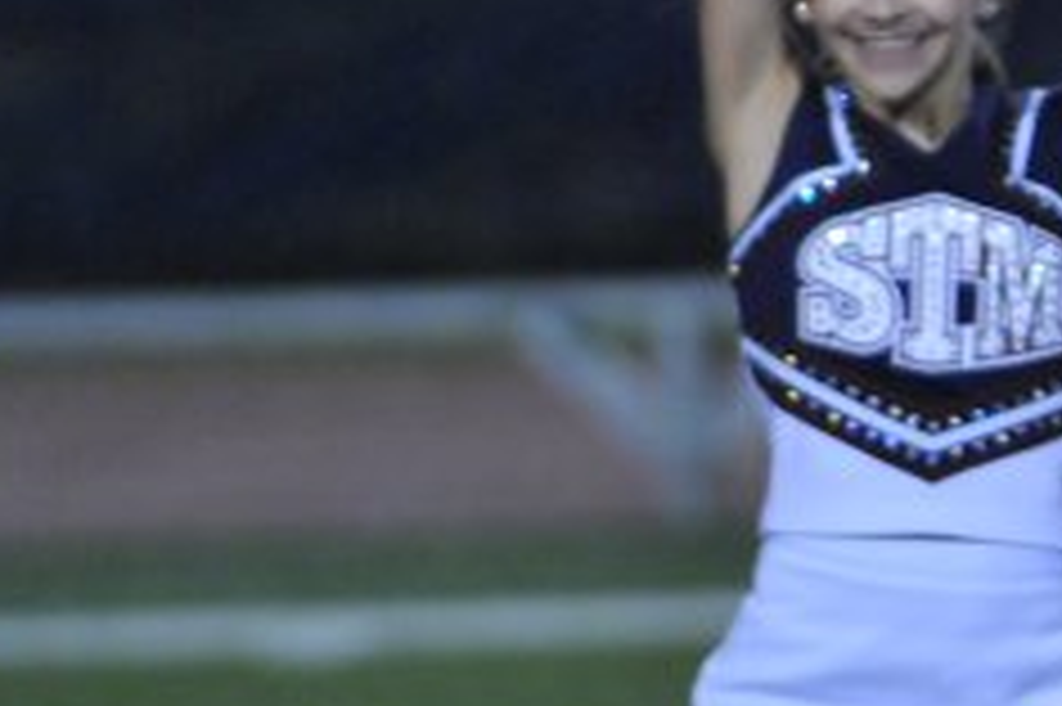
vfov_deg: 1.4
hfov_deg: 2.0
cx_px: 1742
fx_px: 29921
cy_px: 236
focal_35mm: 1015
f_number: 2.8
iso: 1600
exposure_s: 1/250
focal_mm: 200
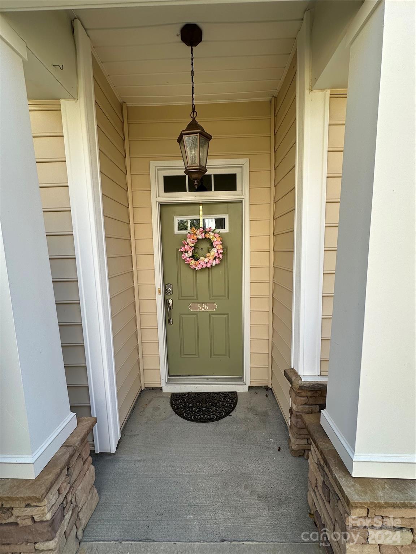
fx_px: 224
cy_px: 277
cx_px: 208
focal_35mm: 14
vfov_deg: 102.1
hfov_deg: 85.7
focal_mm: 2.22
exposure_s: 1/213
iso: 40
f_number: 2.2
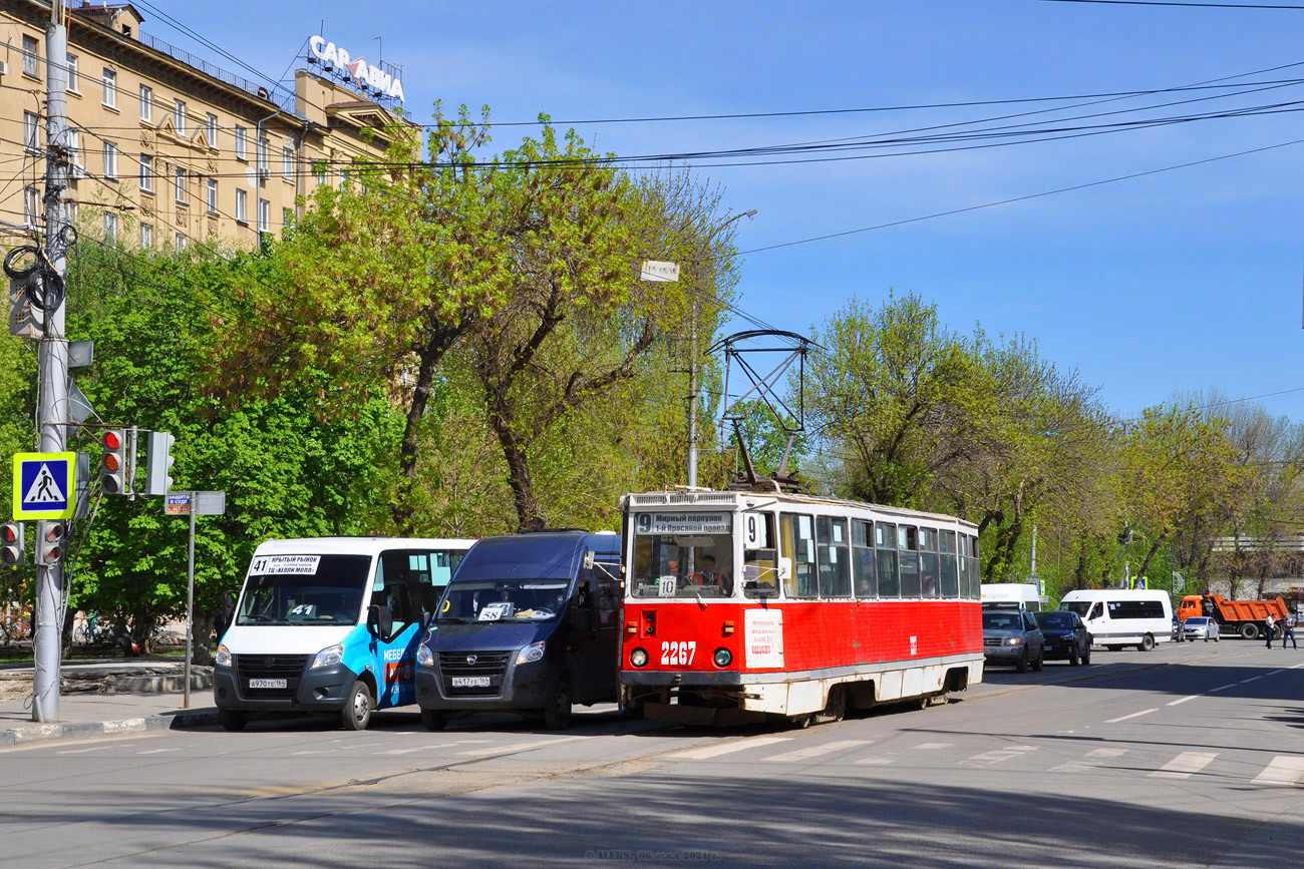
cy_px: 434
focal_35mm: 60
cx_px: 652
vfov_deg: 22.6
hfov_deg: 33.4
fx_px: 2173
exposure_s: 1/400
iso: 200
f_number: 10
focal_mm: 40
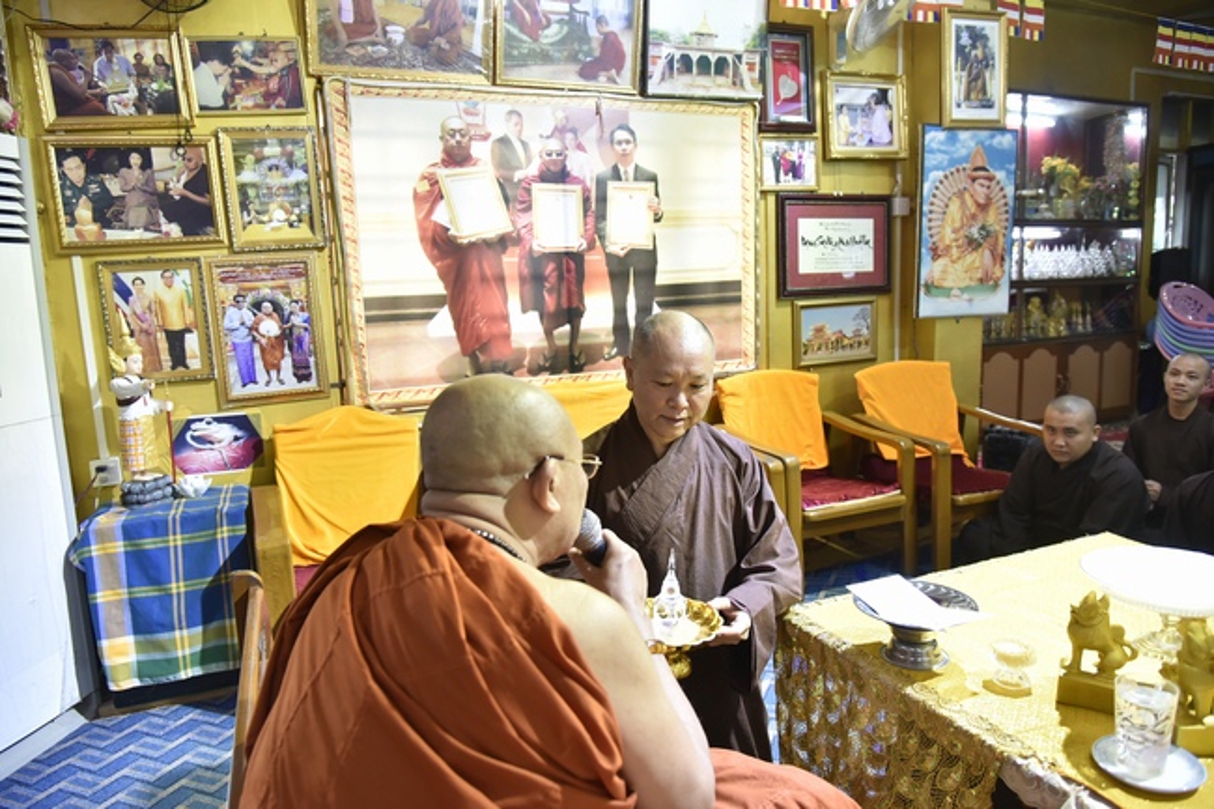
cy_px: 404
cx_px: 607
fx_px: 809
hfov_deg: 73.8
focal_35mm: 24
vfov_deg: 53.1
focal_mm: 24
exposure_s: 1/50
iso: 1250
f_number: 4
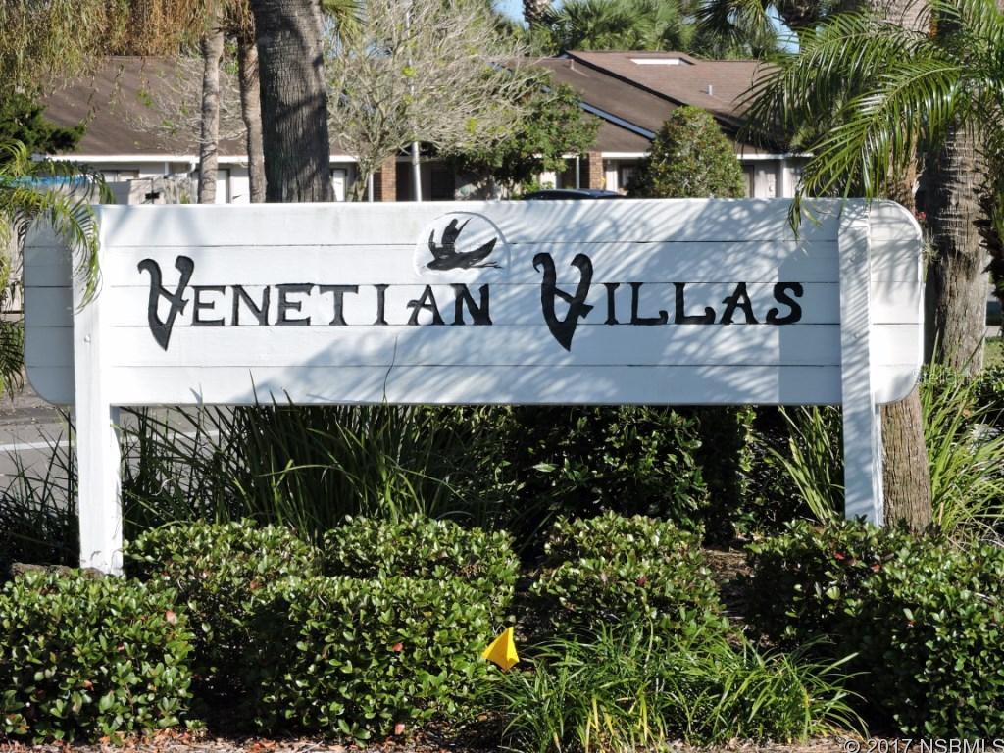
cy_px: 376
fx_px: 5221
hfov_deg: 11.0
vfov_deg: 8.2
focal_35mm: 180
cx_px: 502
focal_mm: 32.2
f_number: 5.3
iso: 100
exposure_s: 1/400
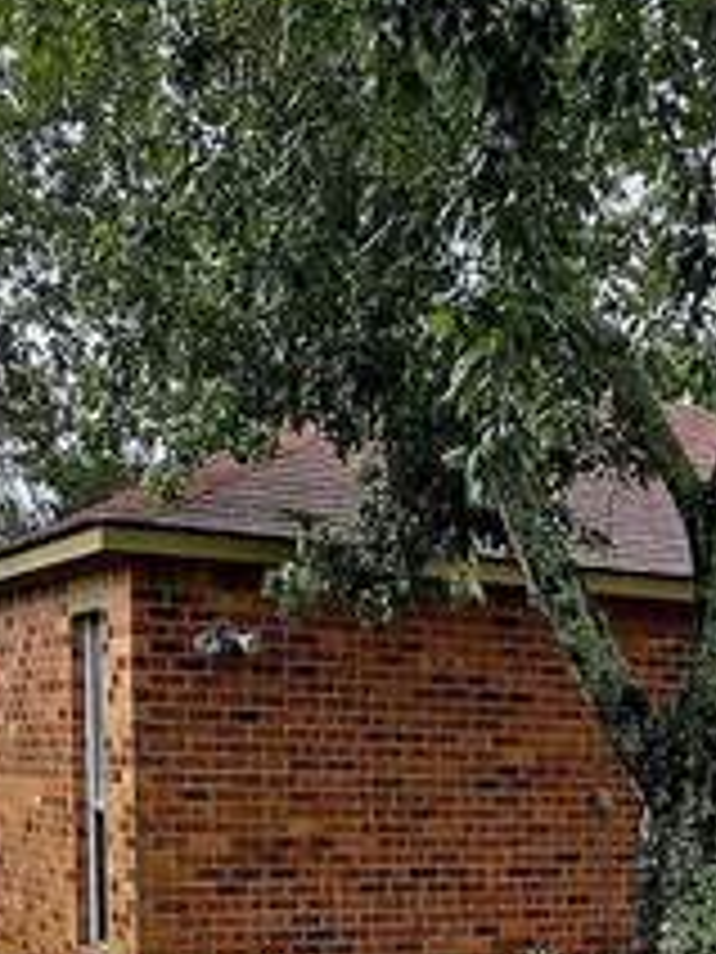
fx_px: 1627
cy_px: 1012
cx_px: 612
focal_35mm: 59
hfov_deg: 24.3
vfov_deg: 29.8
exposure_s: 1/625
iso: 50
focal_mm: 2.2
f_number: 2.2
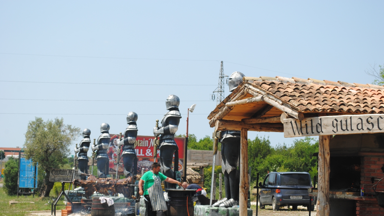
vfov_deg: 13.8
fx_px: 891
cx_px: 192
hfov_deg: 24.3
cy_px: 124
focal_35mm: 88
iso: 100
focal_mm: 55
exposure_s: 1/200
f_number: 7.1
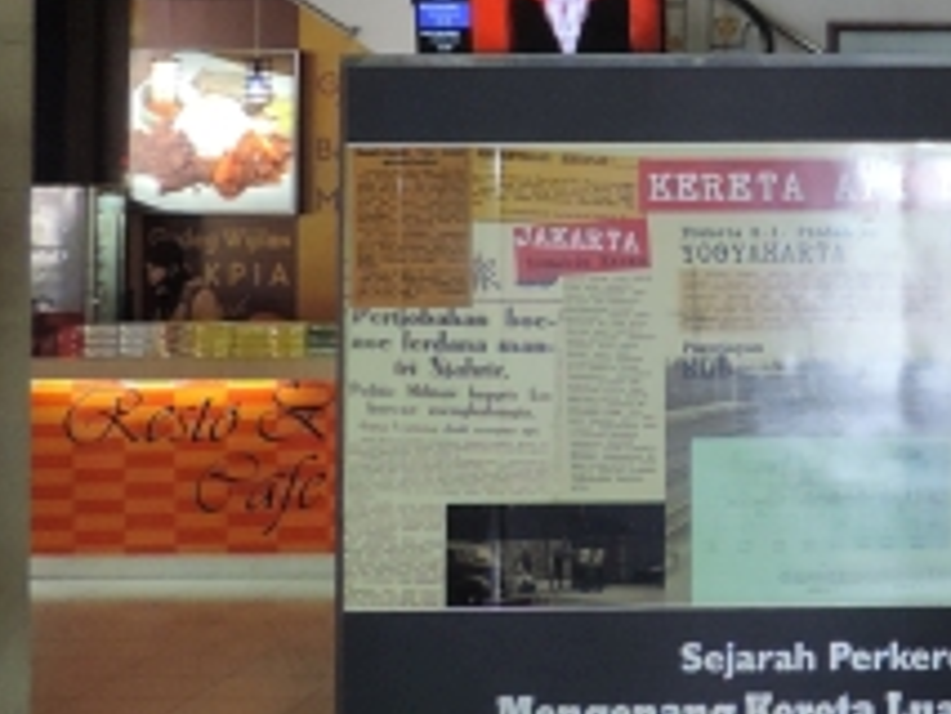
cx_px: 1067
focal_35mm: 90
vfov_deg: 16.3
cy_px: 112
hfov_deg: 20.6
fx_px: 2474
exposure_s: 1/30
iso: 400
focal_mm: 4.3
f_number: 3
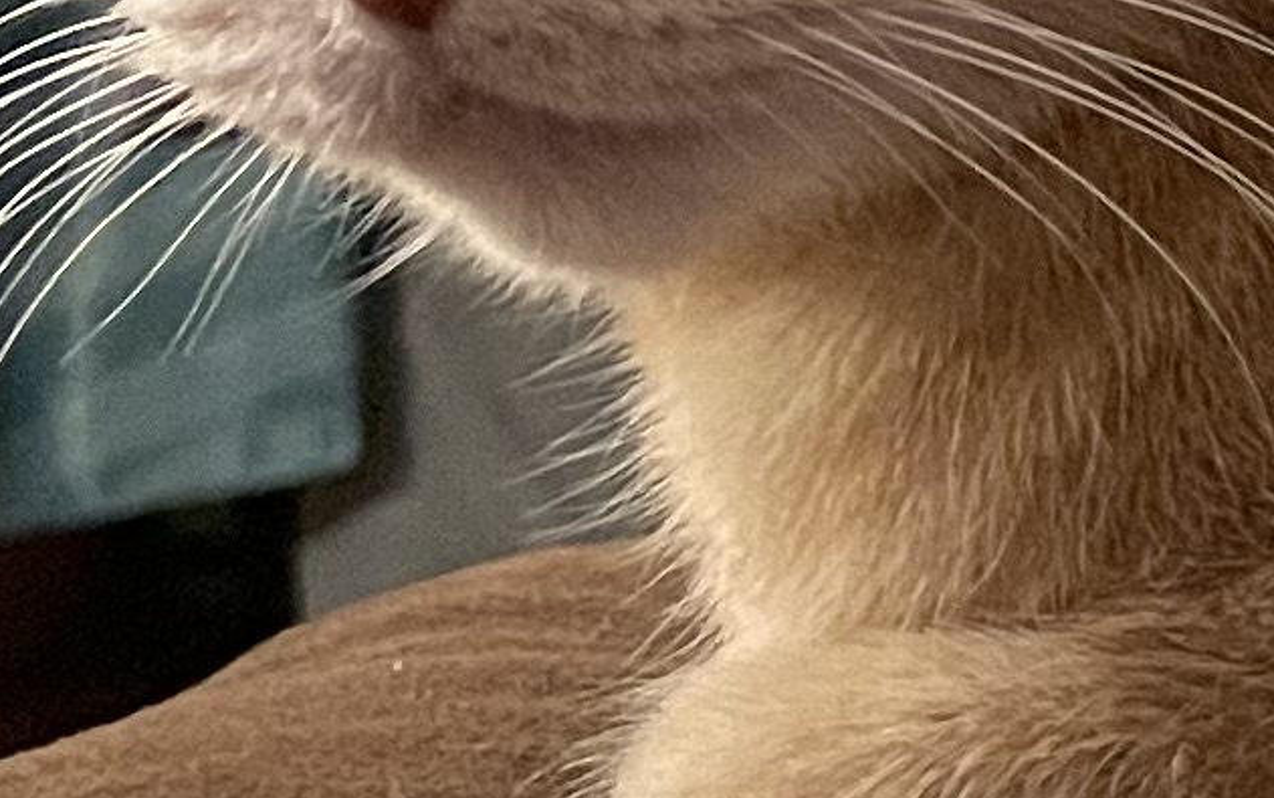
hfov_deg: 10.3
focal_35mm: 176
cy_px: -212
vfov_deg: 7.4
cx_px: 3051
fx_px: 6114
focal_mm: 4.2
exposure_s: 1/30
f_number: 1.6
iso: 500
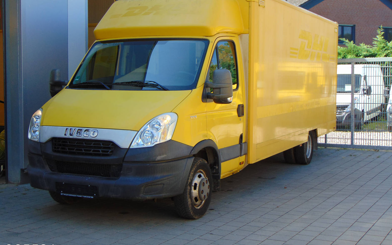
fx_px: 577
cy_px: 113
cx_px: 195
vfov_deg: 24.0
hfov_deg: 37.5
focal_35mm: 54
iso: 80
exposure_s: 1/200
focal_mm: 9
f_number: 3.5
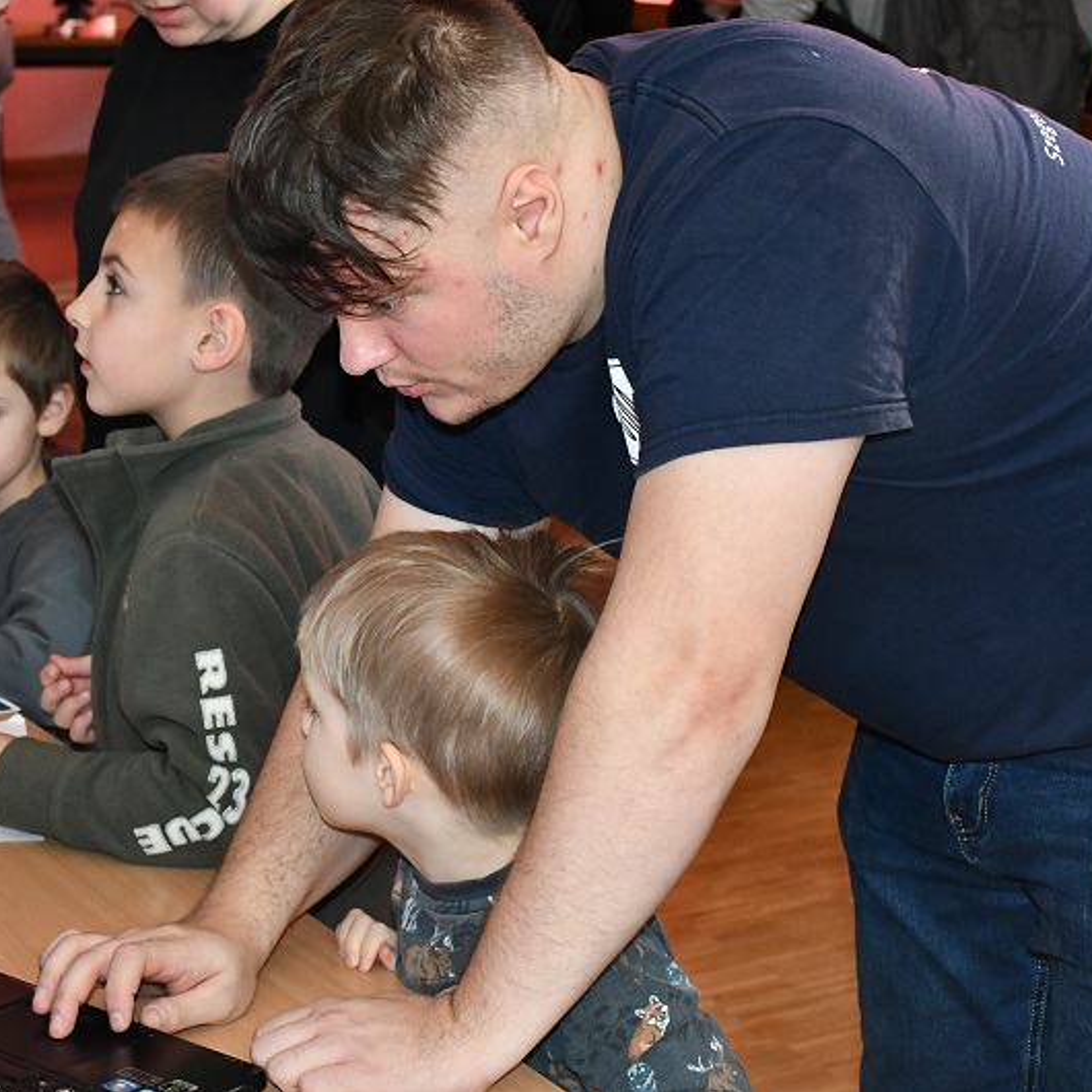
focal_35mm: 86
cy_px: 547
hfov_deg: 20.1
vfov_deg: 20.2
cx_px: 387
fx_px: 3069
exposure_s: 1/160
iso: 4000
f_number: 7.1
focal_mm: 45
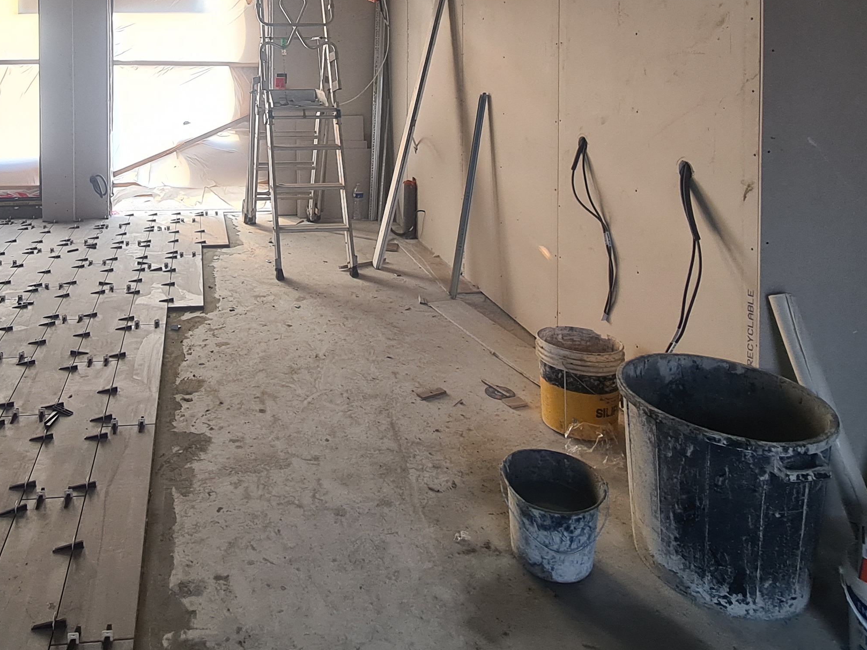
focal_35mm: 26
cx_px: 265
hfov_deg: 64.9
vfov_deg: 47.8
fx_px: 651
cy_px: 68
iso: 100
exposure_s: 1/50
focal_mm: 2.22
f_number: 2.2
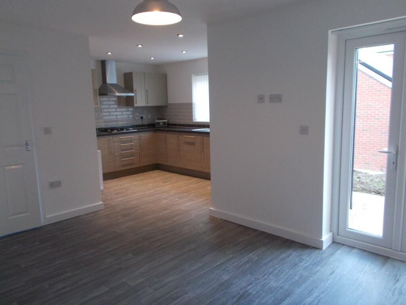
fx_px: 305
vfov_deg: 53.1
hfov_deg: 67.3
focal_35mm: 26
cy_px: 152
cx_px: 203
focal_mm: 4.6
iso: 200
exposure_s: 1/25
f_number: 3.2
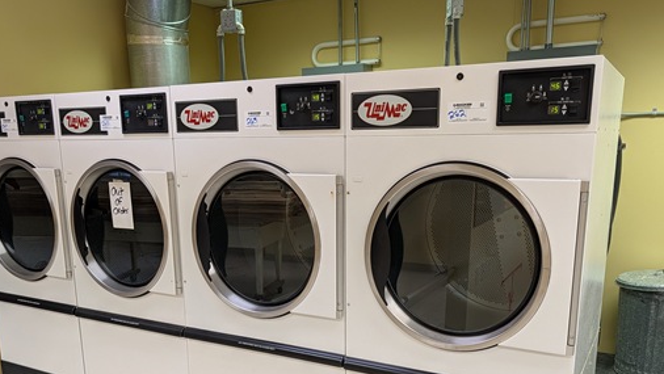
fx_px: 581
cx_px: 307
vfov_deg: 34.7
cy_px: 293
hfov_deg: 59.4
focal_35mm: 33
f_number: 1.68
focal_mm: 6.9
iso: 268
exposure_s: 1/120
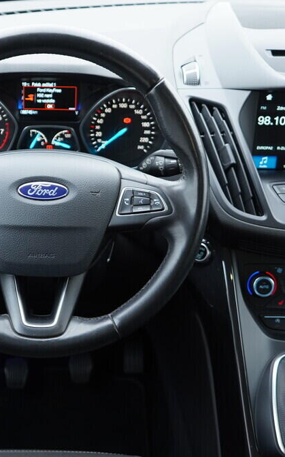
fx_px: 696
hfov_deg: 22.8
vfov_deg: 36.3
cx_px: 57
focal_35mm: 56
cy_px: 226
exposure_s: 1/40
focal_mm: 24
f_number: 2.8
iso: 320
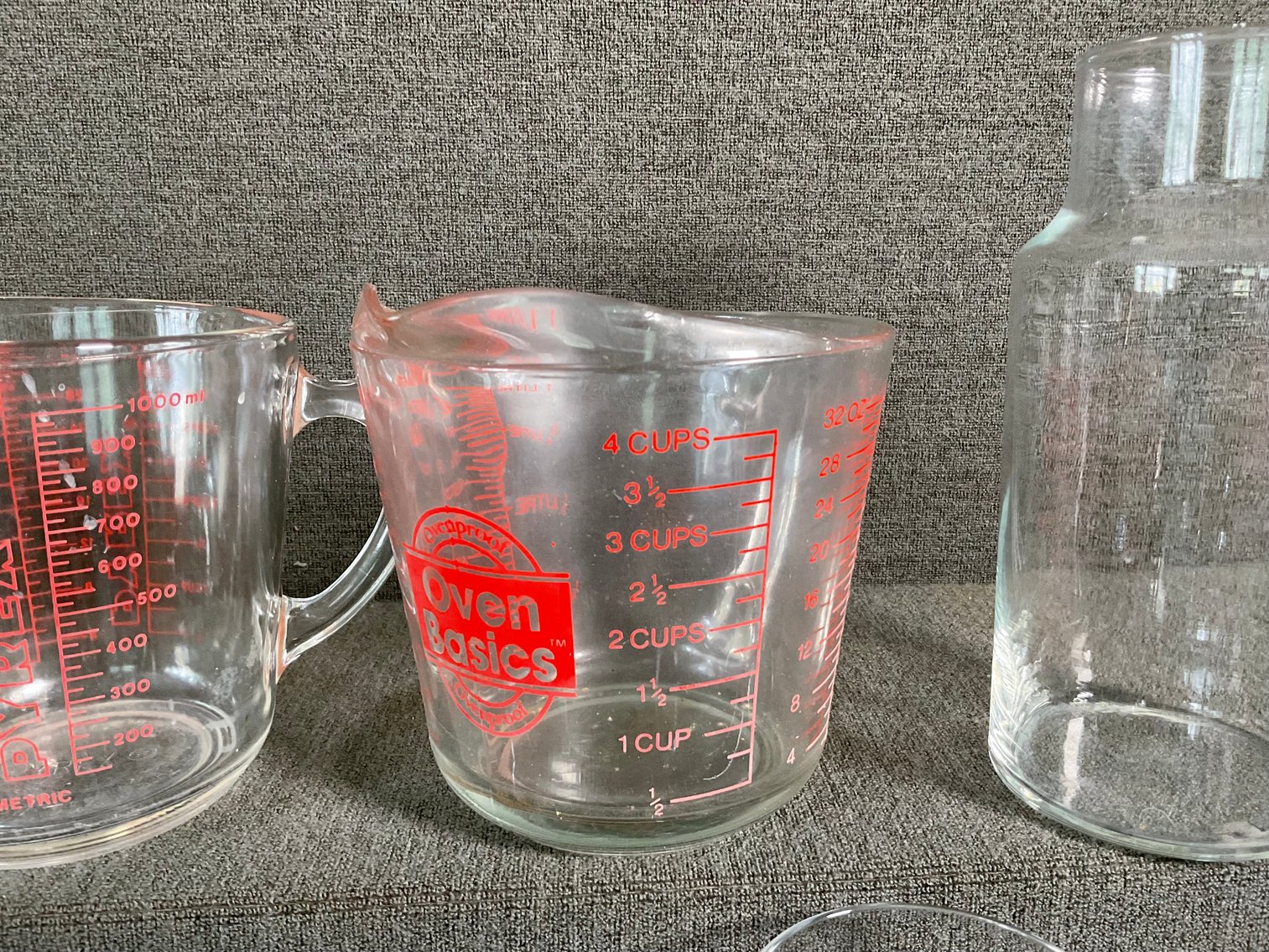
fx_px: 1063
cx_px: 634
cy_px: 476
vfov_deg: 48.2
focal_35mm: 29
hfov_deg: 61.7
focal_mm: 3
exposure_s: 1/60
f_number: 1.8
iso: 125
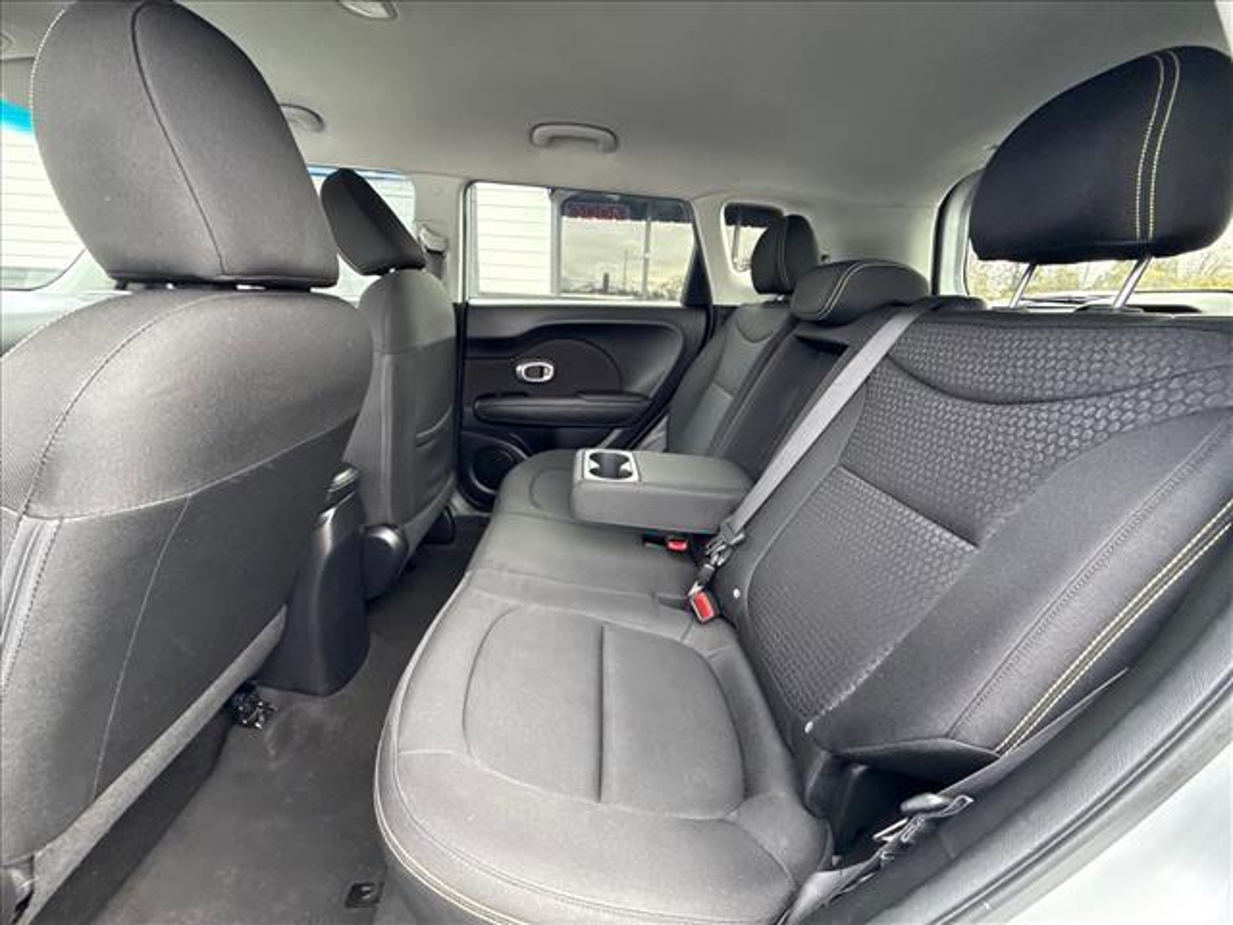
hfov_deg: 102.1
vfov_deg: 85.7
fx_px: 499
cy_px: 462
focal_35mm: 14
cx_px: 616
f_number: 2.2
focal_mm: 2.22
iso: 320
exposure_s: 1/84
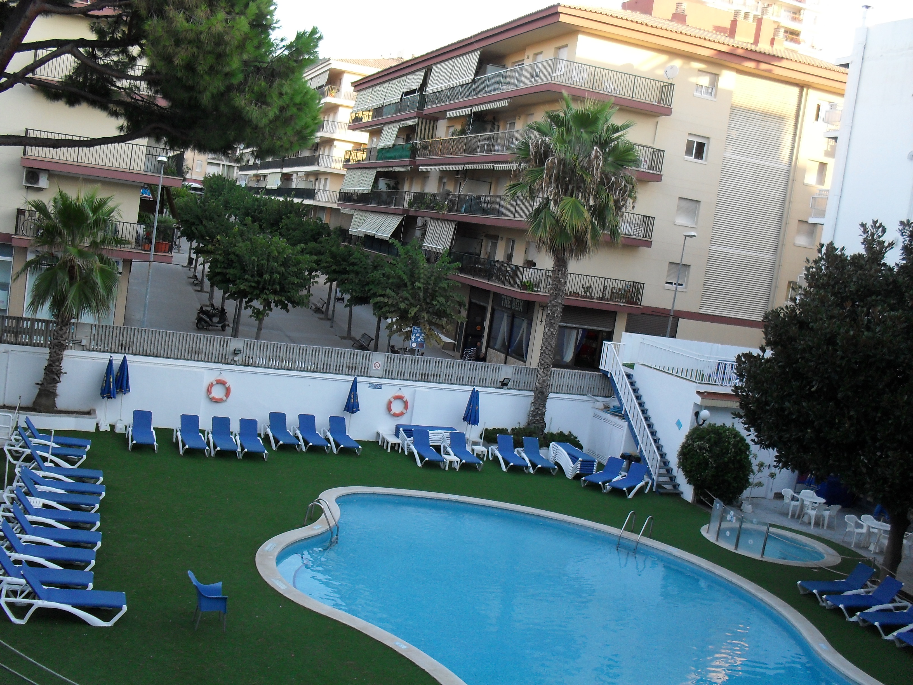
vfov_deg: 37.7
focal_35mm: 38
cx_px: 456
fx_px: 1002
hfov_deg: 49.0
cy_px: 342
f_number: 2.8
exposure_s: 1/60
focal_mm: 6.3
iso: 80
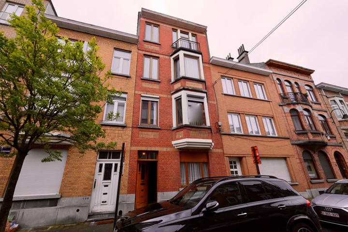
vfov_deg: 77.3
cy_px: 116
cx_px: 174
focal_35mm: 15
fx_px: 145
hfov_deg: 100.4
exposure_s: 1/210
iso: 320
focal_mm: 10
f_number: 8
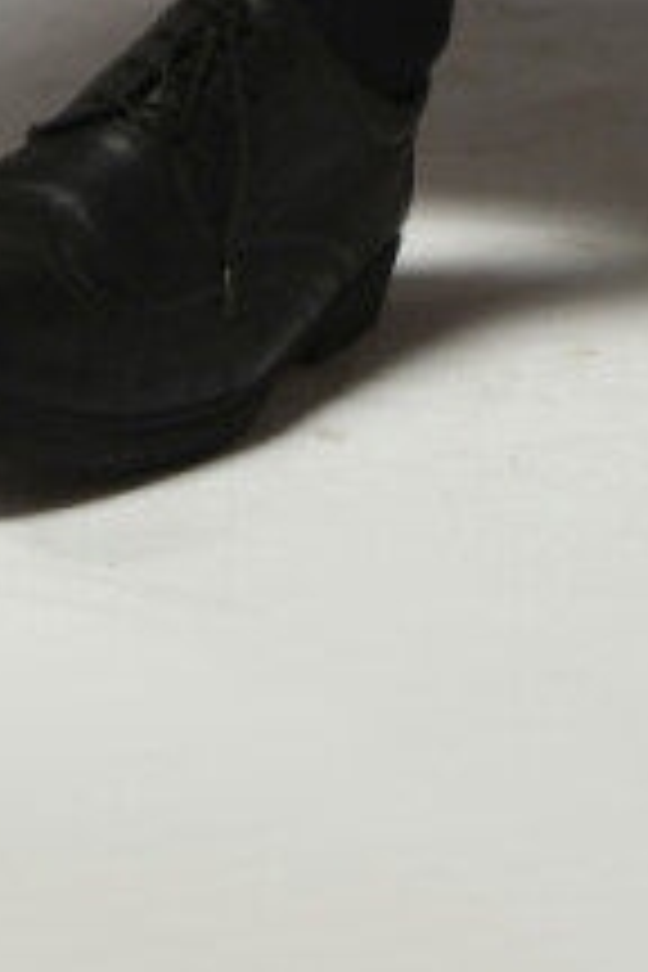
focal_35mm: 211
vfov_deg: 9.0
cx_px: 180
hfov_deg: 6.5
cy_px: -1202
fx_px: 5697
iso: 400
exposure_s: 1/125
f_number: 5.6
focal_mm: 38
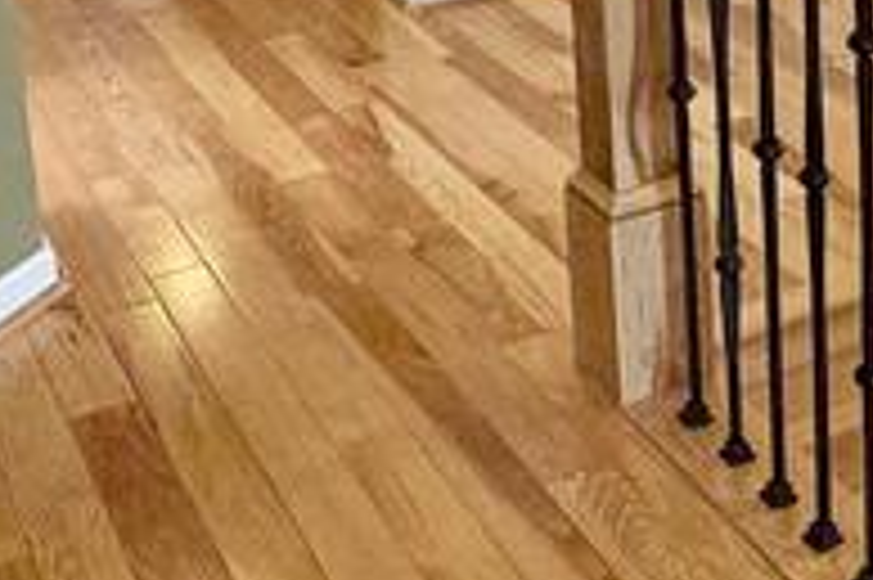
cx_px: 842
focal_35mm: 77
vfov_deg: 16.8
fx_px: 1866
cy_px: -139
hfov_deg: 25.2
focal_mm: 2.22
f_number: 2.2
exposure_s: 1/120
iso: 320
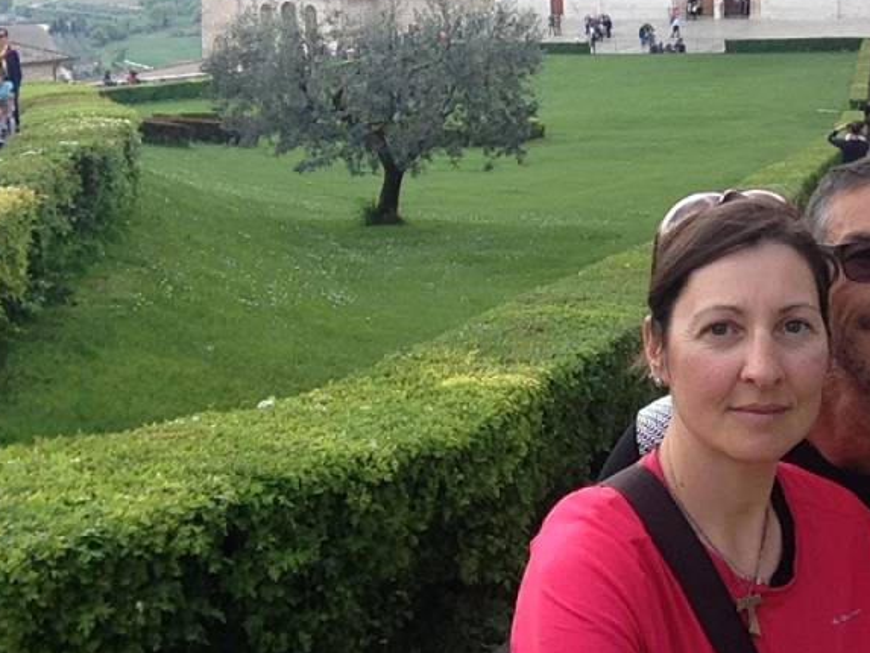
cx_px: 736
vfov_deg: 24.2
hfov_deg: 31.6
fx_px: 1483
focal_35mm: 59
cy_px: 74
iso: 50
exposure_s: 1/391
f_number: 2.4
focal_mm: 2.15
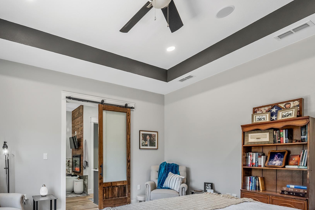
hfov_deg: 78.9
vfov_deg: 58.3
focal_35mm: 20
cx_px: 87
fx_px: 175
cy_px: 161
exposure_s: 1/30
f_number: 8
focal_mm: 13
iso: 800
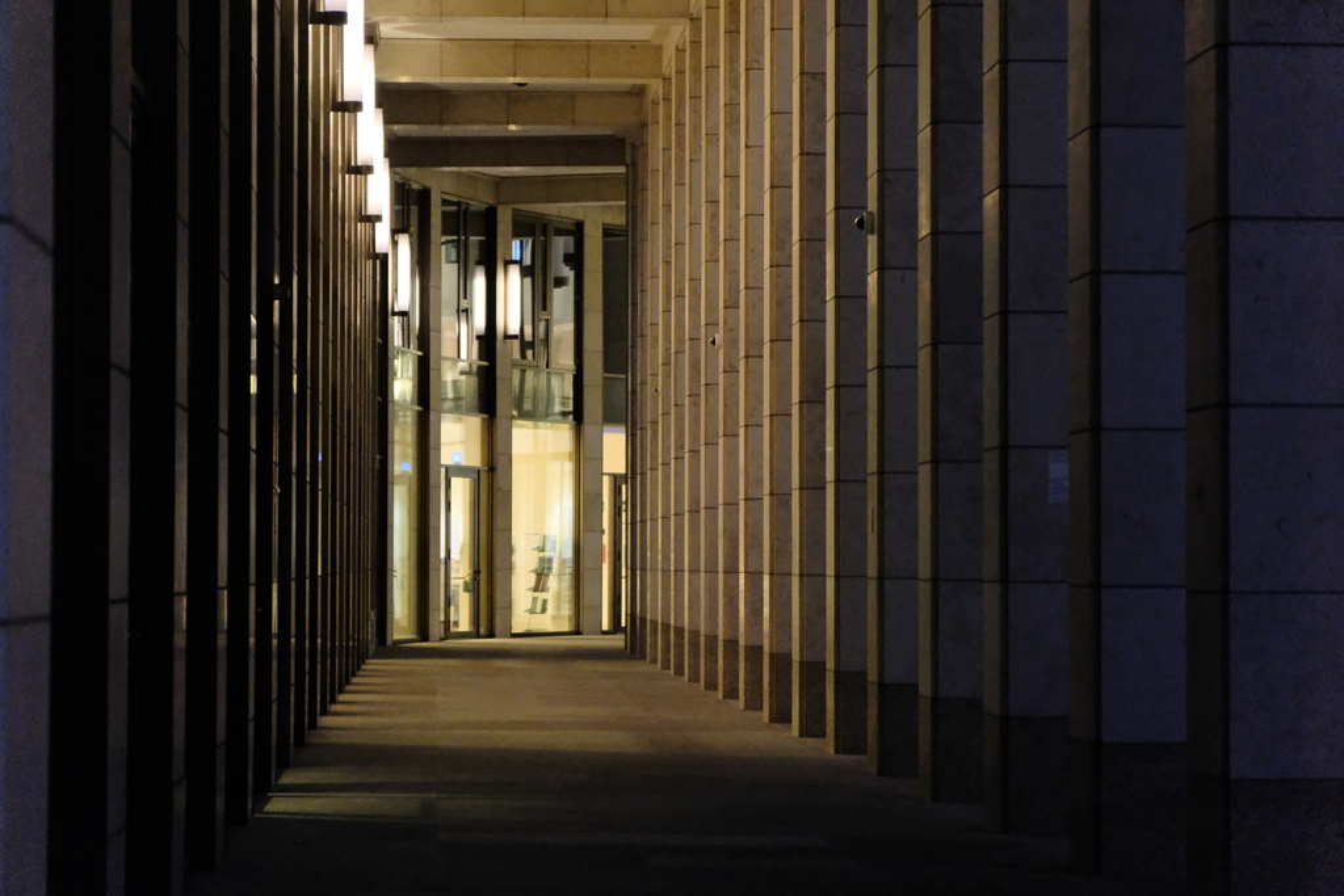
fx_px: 3920
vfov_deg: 13.0
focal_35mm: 105
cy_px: 448
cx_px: 672
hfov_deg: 19.5
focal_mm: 70
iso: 12800
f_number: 2.8
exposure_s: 1/150
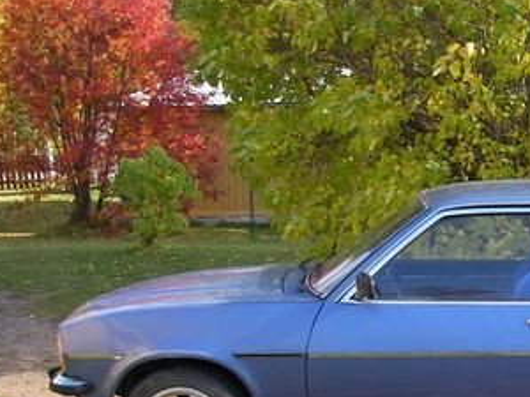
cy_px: 359
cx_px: 525
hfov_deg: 23.2
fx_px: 1240
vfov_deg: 17.9
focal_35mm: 81
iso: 50
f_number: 3.3
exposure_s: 1/177
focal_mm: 6.3
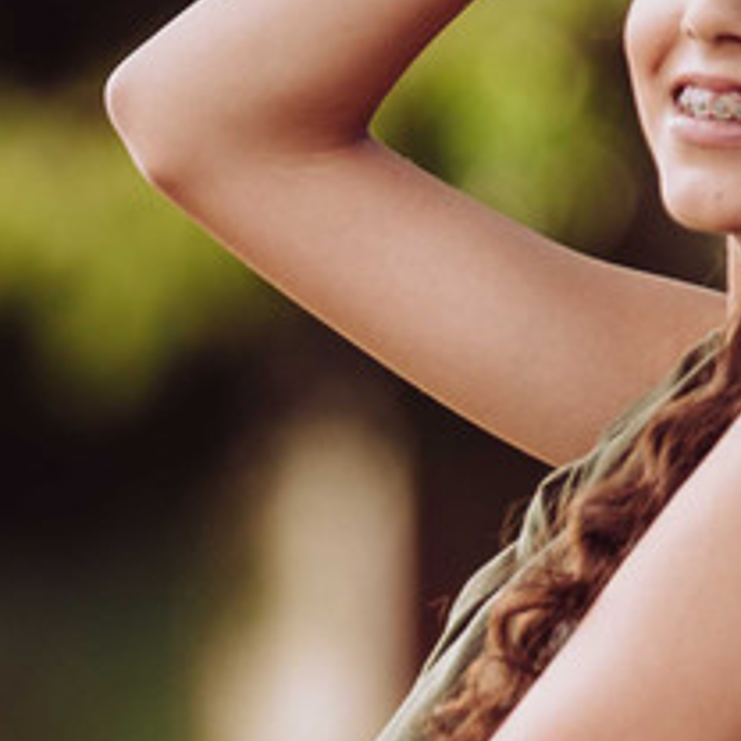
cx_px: -100
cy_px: 297
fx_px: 23807
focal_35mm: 983
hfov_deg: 1.8
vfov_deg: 1.8
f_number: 2.8
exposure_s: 1/320
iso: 200
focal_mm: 200
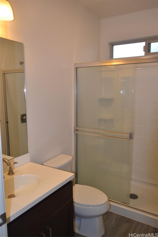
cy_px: 118
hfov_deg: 47.9
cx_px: 79
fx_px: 178
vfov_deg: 67.4
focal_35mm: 27
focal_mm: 18
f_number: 4
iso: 400
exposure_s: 1/100
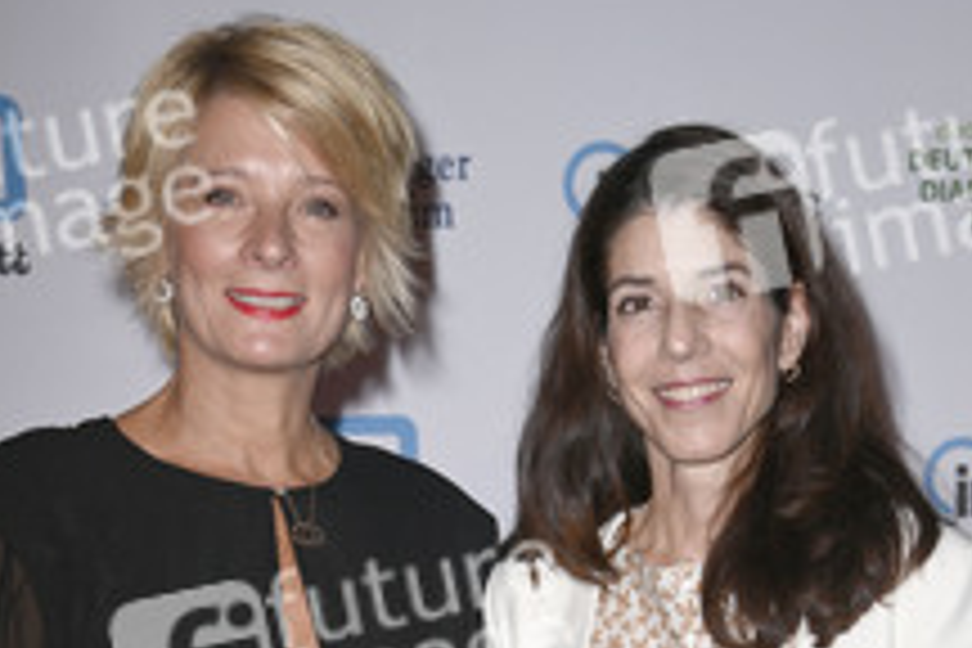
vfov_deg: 10.6
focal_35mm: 126
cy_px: 873
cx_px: 472
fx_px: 3402
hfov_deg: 16.3
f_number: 5.6
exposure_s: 1/200
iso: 640
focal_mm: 68
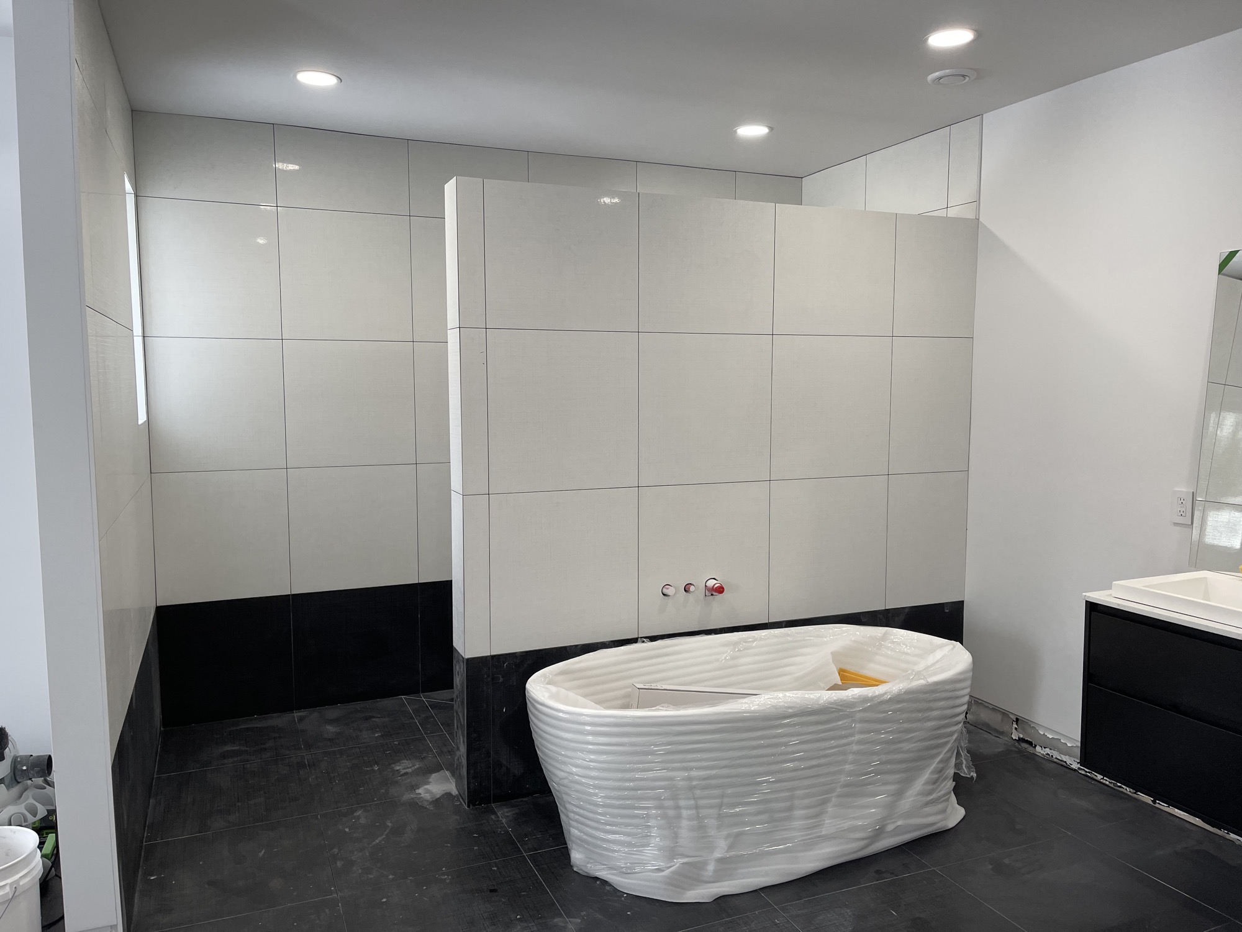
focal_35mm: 26
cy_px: 466
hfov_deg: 67.3
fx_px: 933
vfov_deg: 53.1
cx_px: 621
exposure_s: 1/120
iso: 100
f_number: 1.6
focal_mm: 5.1
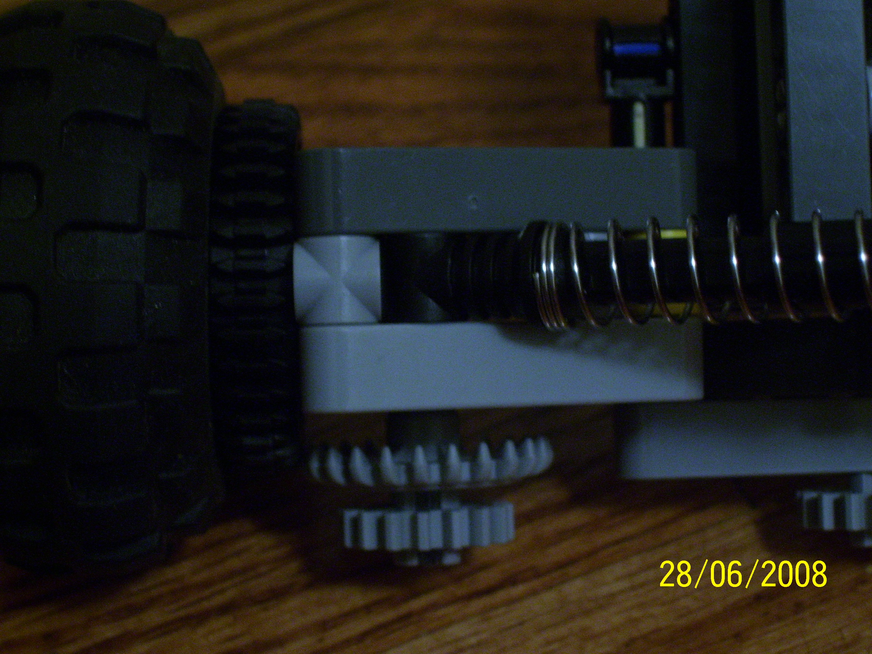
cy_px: 327
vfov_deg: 17.0
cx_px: 436
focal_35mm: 87
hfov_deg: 22.5
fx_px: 2192
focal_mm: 14.3
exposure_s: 1/8
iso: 160
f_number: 4.3
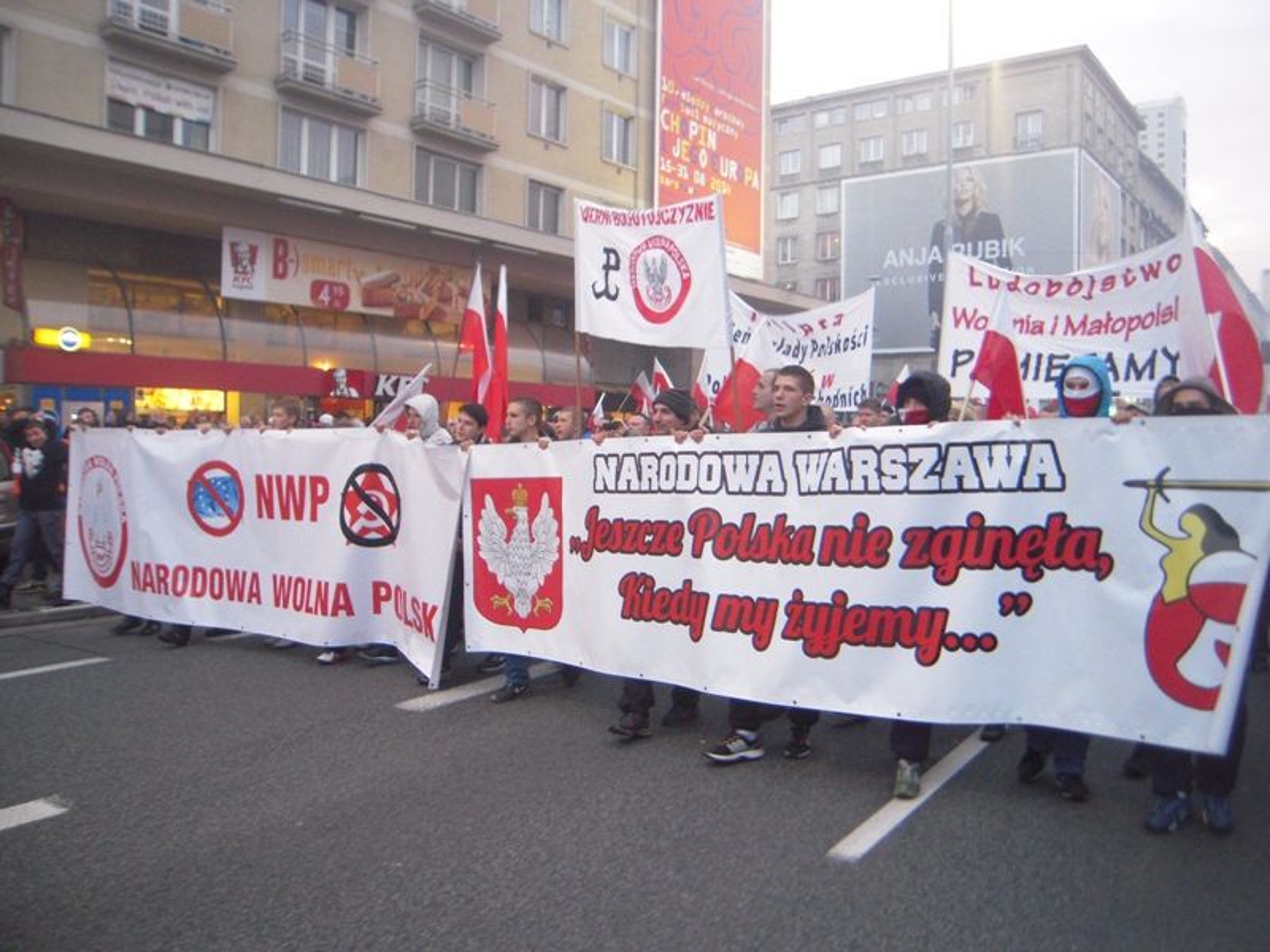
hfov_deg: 63.4
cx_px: 635
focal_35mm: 28
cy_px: 476
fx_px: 1027
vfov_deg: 49.7
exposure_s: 1/40
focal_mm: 5
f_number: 2.7
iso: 400
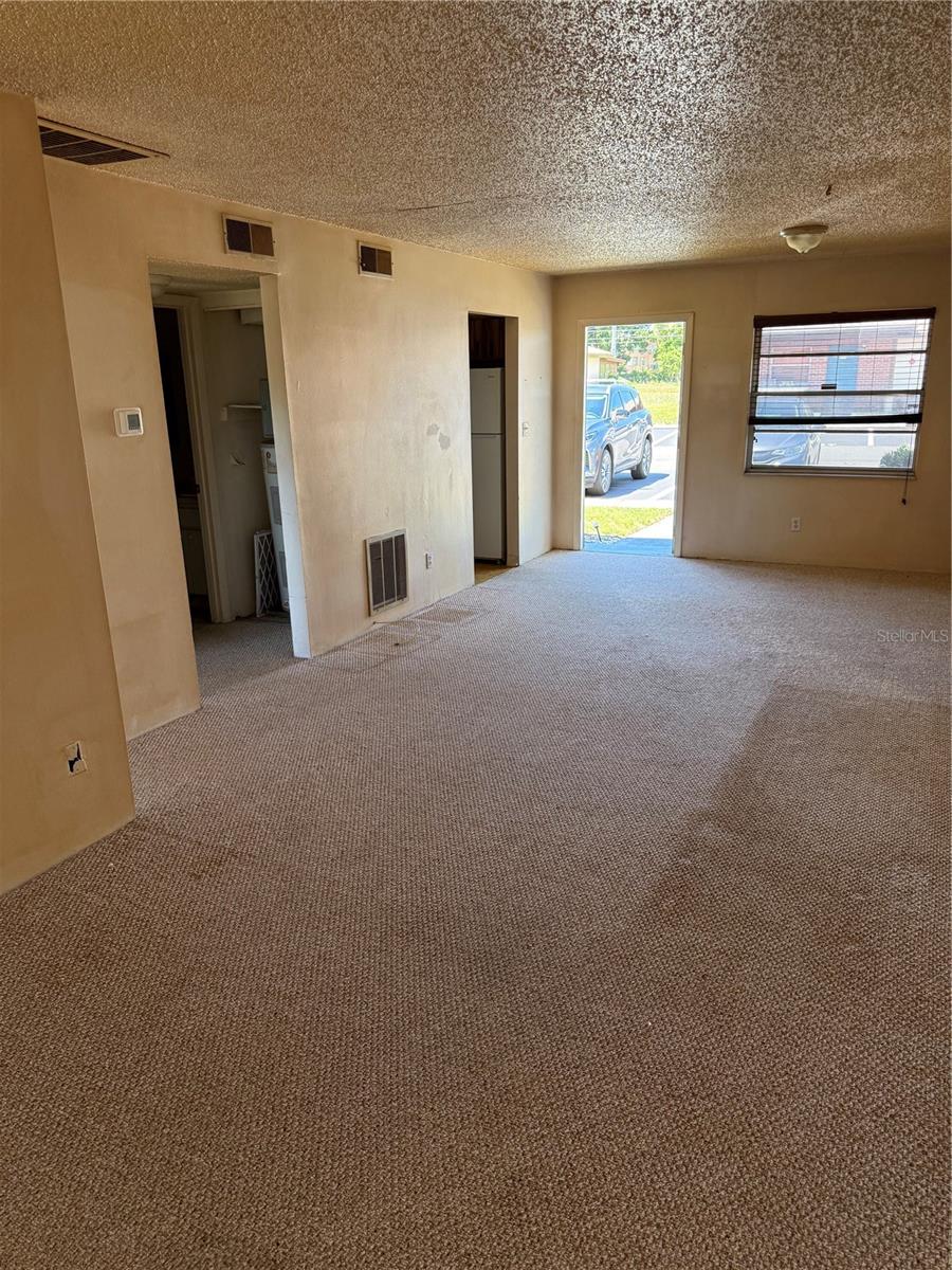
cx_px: 476
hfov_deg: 56.8
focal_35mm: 24
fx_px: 880
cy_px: 635
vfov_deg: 71.6
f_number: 1.78
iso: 200
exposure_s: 1/183
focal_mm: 6.76
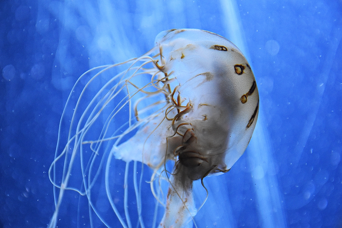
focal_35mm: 128
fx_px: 1211
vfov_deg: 10.8
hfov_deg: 16.1
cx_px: 171
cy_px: 114
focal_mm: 85
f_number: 5.3
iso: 2200
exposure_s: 1/60
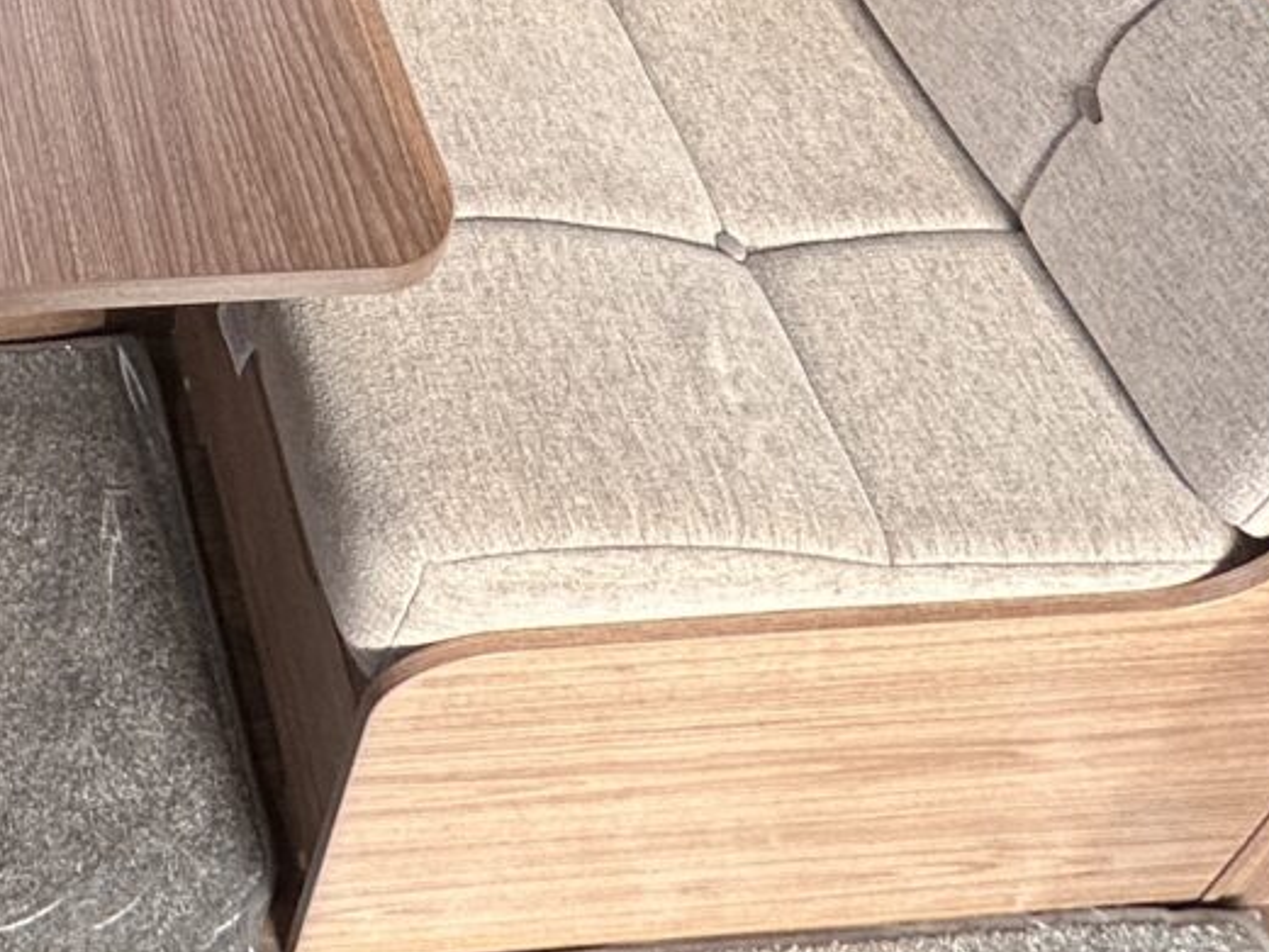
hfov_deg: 29.9
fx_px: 2017
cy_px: -716
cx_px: -253
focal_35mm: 55
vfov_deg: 20.1
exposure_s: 1/99
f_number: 2.2
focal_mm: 2.22
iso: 50
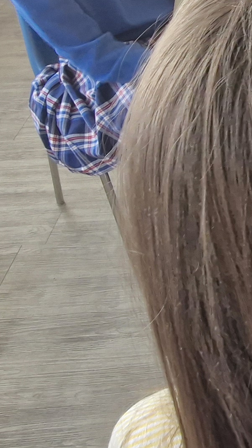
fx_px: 630
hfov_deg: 19.1
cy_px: 95
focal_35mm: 53
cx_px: 403
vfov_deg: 37.9
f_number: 2.2
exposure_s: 1/50
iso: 100
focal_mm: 1.74
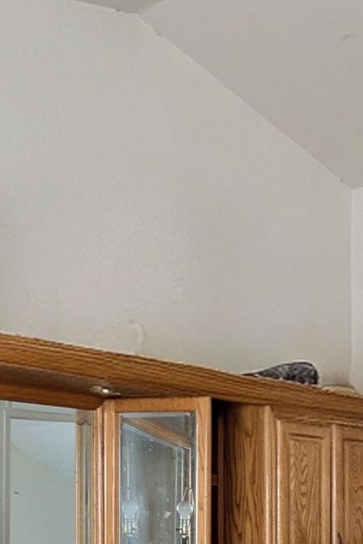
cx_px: 443
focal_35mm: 54
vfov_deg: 33.2
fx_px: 817
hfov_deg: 22.9
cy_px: 564
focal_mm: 2.02
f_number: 1.7
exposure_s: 1/33.4
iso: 50
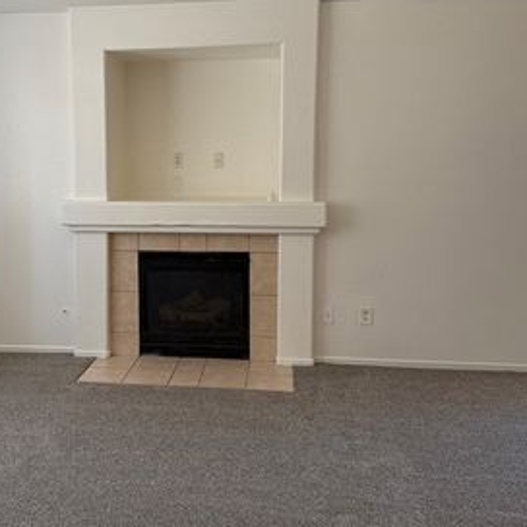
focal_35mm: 39
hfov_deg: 42.3
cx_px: 178
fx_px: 672
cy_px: 224
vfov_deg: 42.7
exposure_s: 1/120
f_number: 1.78
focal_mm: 6.76
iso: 250
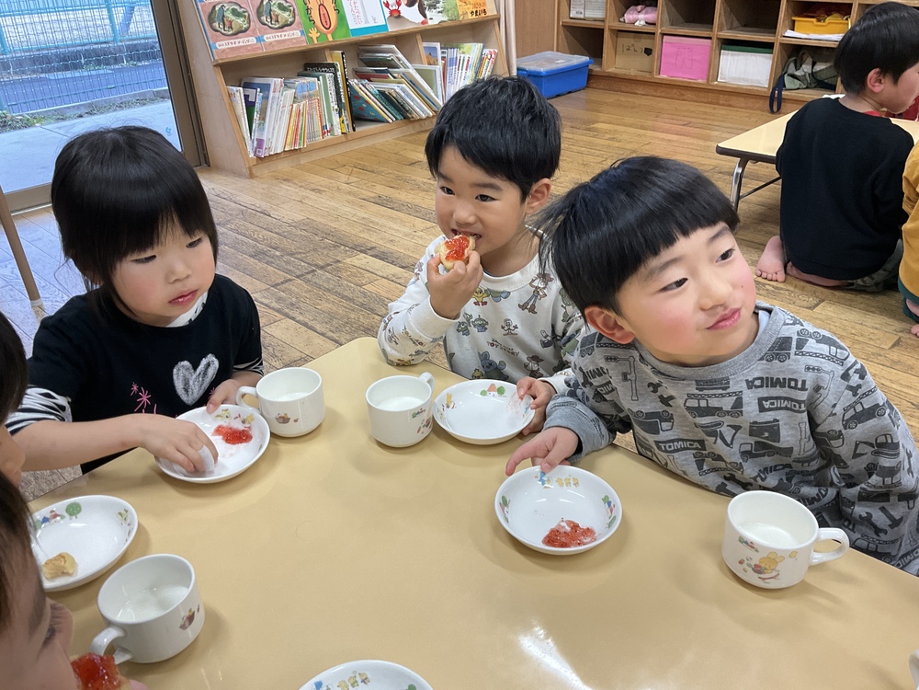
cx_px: 460
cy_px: 345
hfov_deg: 61.7
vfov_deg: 48.2
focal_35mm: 29
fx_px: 770
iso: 64
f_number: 1.8
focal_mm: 3
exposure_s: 1/60
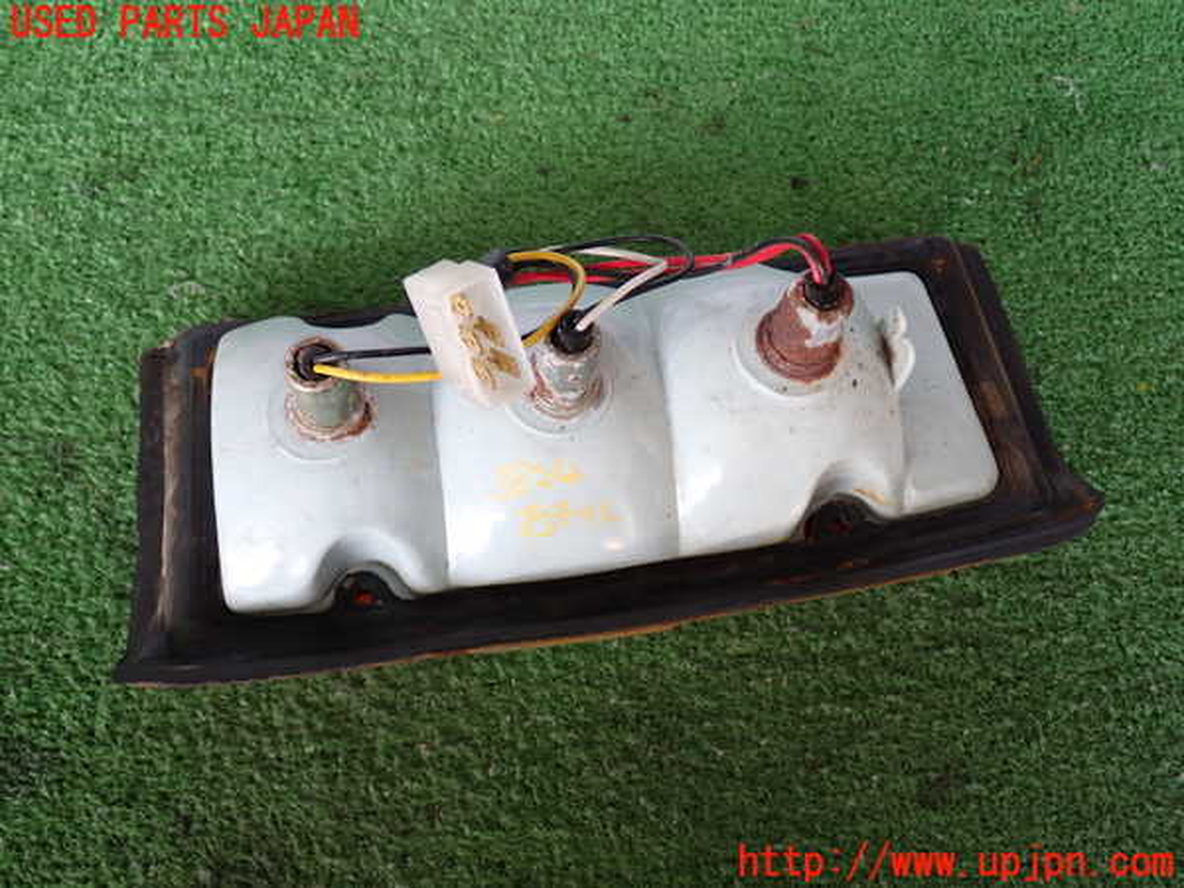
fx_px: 1231
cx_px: 592
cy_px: 444
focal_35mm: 36
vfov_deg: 39.7
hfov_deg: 51.4
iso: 200
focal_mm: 6.37
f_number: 2.5
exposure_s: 1/60
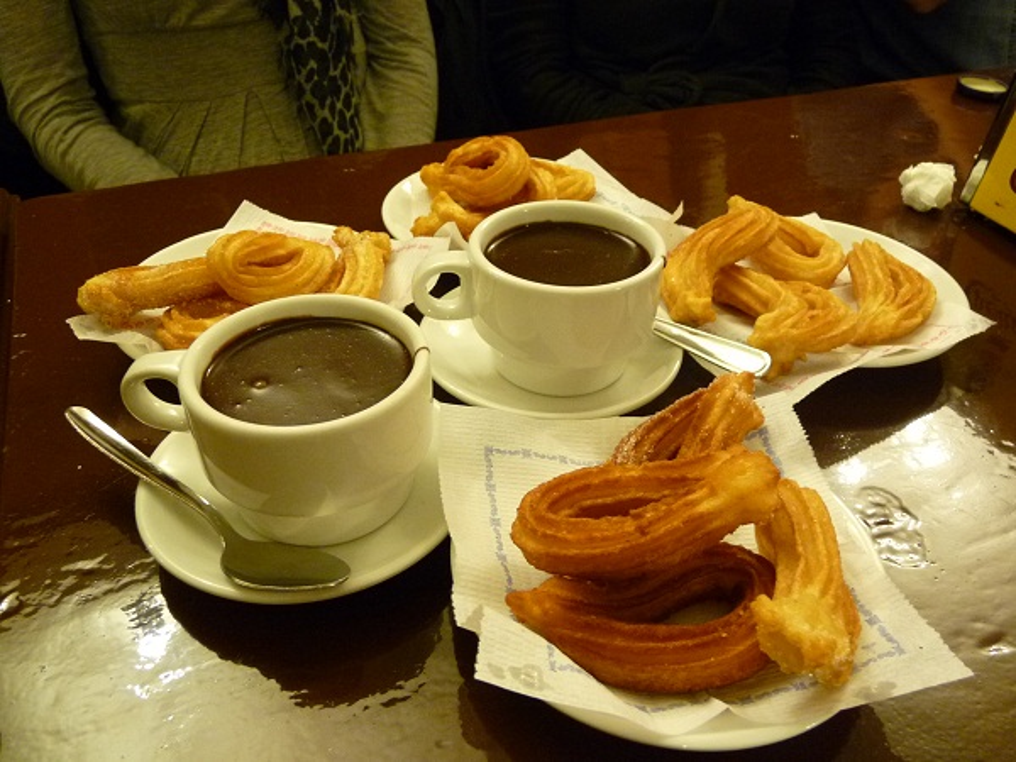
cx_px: 508
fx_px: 792
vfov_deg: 51.4
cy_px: 381
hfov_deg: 65.3
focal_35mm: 27
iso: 400
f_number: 2.8
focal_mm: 4.8
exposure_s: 1/15
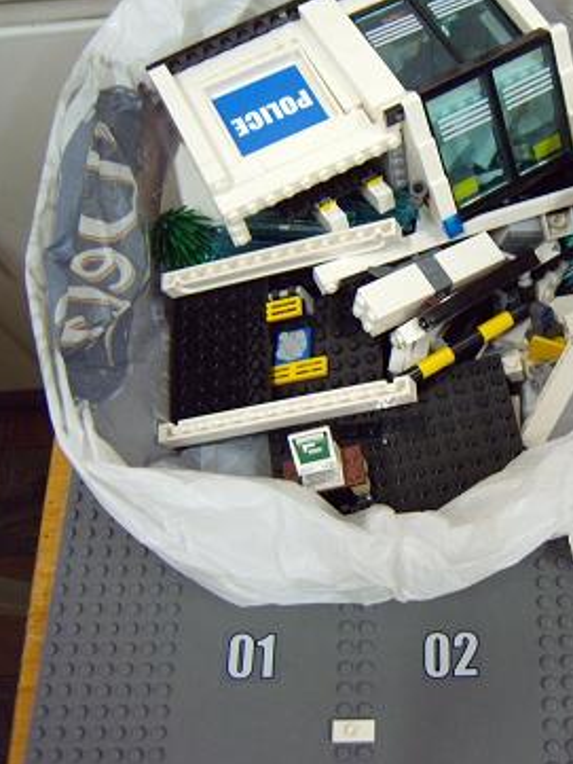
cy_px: 383
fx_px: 838
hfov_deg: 35.8
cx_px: 499
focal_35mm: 38
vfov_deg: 49.0
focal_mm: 6
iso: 400
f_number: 2.8
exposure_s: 1/13
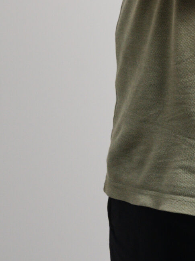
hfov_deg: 6.8
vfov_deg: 8.8
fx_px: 1630
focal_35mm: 217
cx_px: 279
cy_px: -177
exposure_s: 1/200
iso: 800
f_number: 5.6
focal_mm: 57
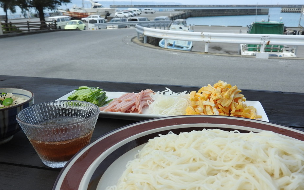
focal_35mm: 35
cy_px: 111
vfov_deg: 36.2
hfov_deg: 55.3
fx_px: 290
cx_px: 144
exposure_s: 1/800
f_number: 3.5
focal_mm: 5.4
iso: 100
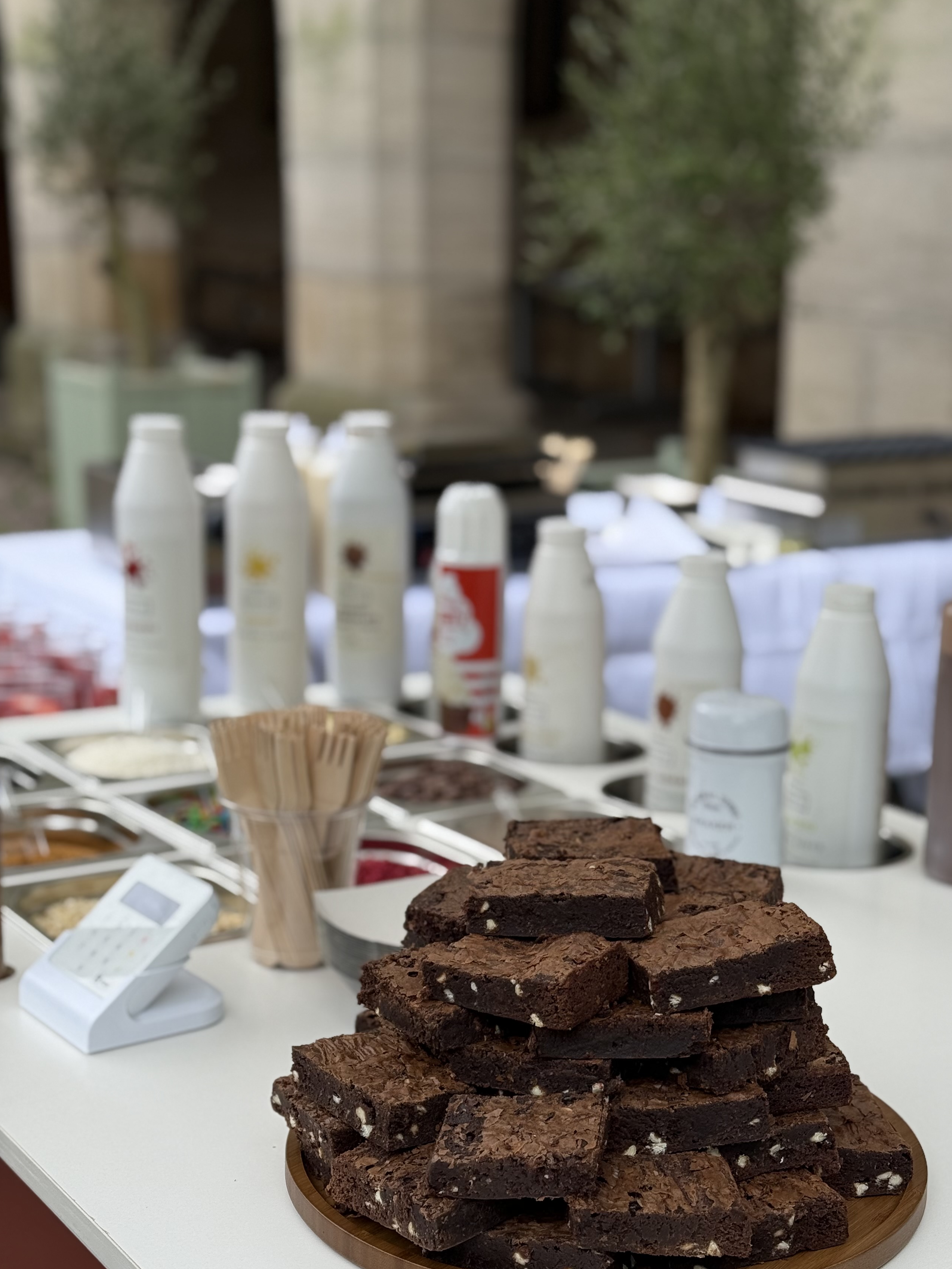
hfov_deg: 25.6
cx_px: 563
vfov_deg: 33.7
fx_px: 2090
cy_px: 744
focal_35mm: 57
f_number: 1.78
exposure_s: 1/1116
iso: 64
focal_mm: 6.76
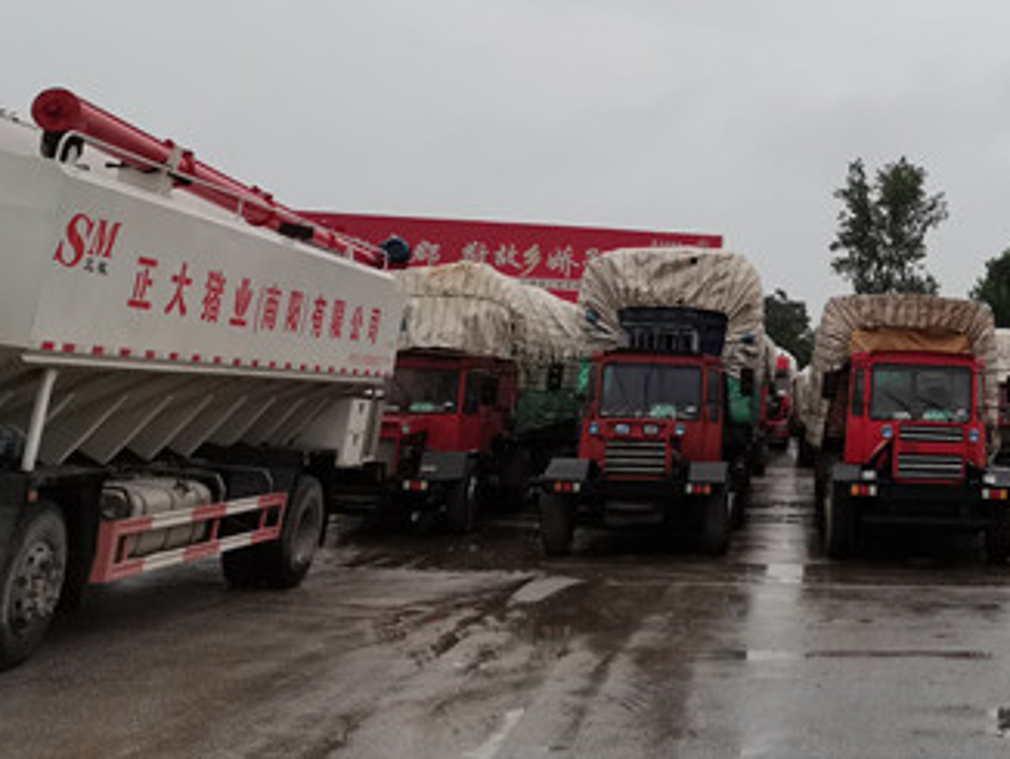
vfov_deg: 28.3
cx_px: 970
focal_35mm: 51
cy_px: 226
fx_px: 1489
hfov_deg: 34.6
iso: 50
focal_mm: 5.58
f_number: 1.8
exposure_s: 1/431
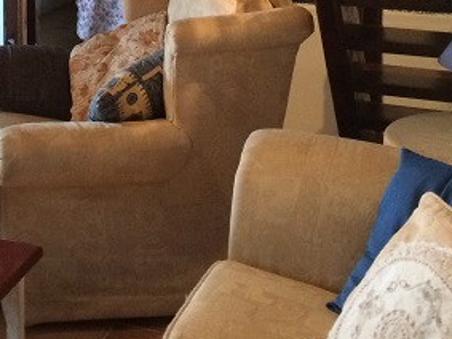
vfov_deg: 16.7
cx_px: -21
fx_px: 1070
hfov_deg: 22.7
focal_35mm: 82
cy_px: -133
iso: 320
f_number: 2.2
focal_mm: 4.15
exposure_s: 1/33
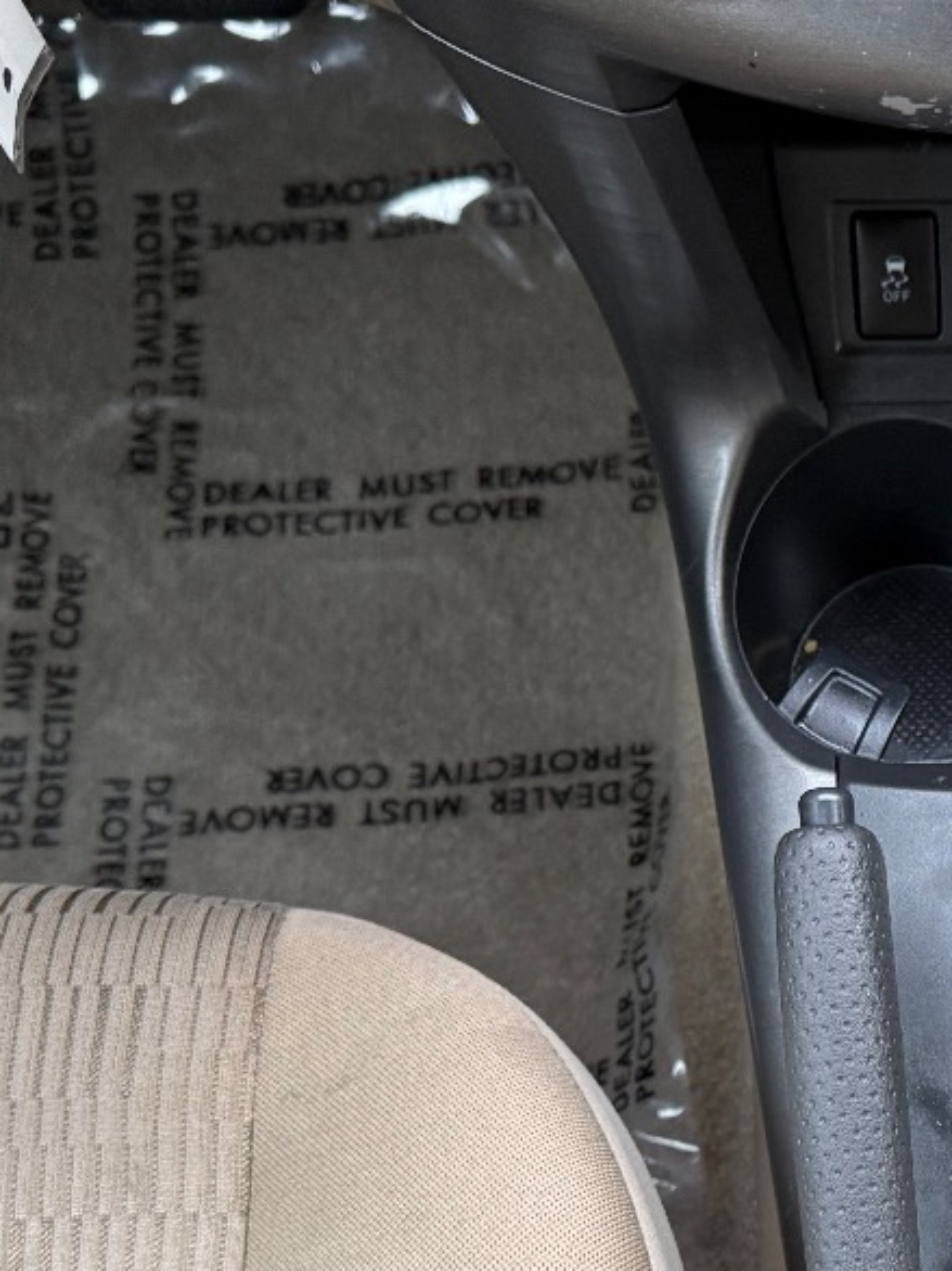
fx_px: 2165
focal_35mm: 59
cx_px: 1086
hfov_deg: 23.1
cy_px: 980
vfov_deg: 32.0
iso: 250
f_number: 1.78
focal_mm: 6.76
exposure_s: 1/60
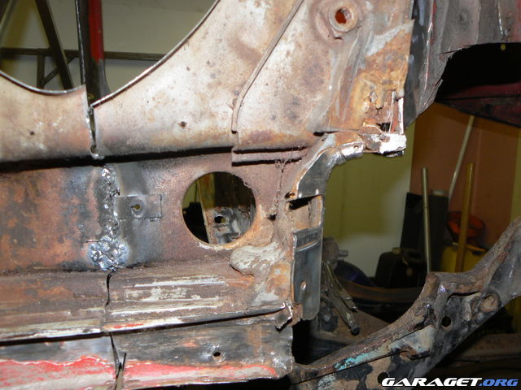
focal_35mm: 36
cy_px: 195
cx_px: 260
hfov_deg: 51.4
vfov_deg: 39.7
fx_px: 542
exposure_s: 1/30
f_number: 2.8
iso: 100
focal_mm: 6
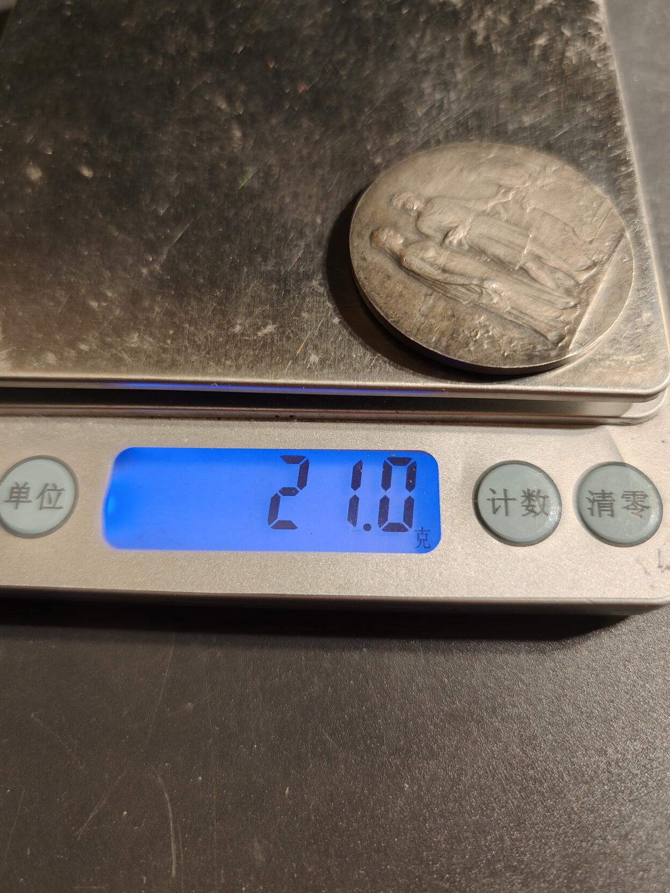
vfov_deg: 69.4
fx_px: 645
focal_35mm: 25
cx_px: 329
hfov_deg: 54.9
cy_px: 443
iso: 250
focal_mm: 6.06
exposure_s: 1/155
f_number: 1.6
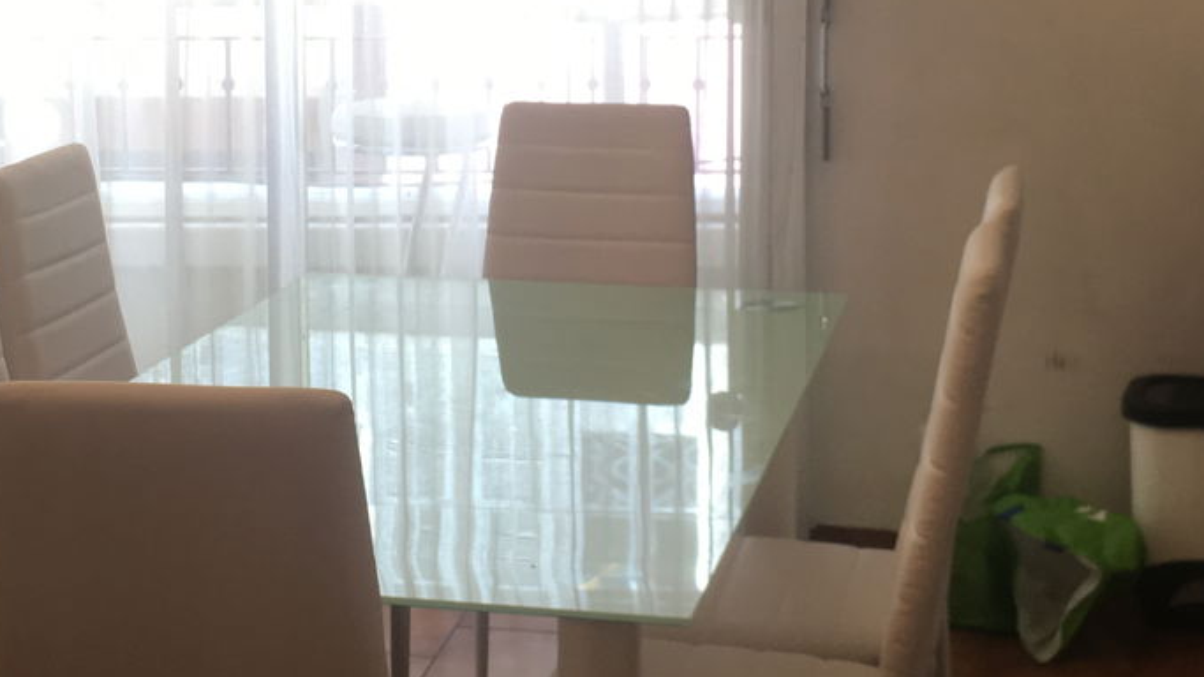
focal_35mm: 74
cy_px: 146
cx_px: 495
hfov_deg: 28.5
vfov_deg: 16.2
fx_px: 2362
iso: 32
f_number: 2.2
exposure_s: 1/33
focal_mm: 4.15
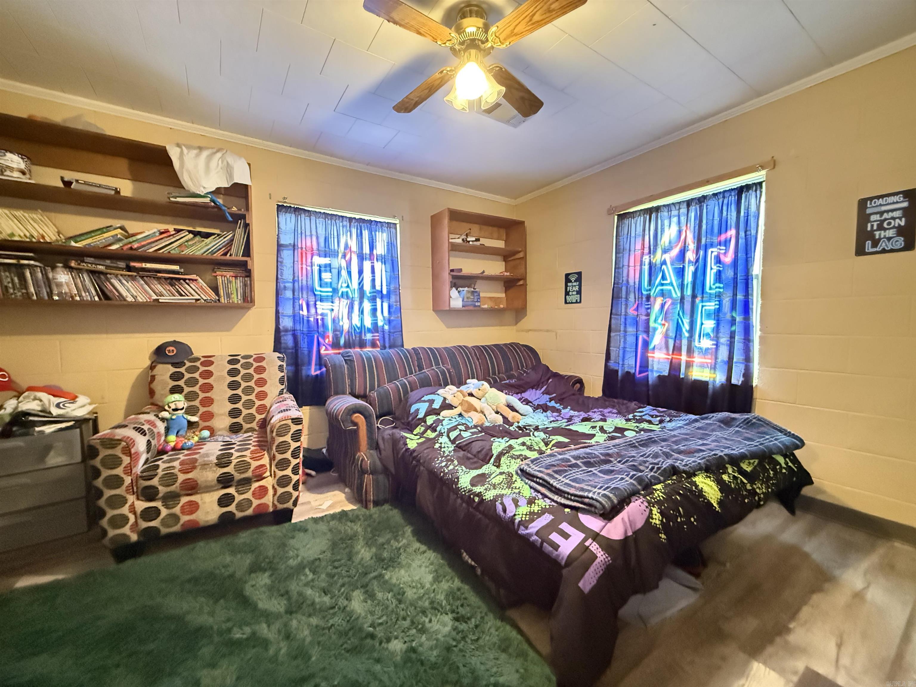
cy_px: 344
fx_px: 370
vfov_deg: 85.7
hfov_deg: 102.1
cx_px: 458
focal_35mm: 14
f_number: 2.2
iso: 2500
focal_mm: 2.22
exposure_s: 1/30
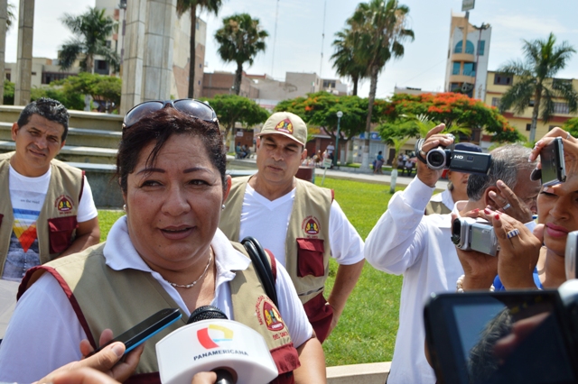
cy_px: 192
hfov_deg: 49.6
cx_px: 289
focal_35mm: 39
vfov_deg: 34.2
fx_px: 626
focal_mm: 26
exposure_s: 1/320
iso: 100
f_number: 9
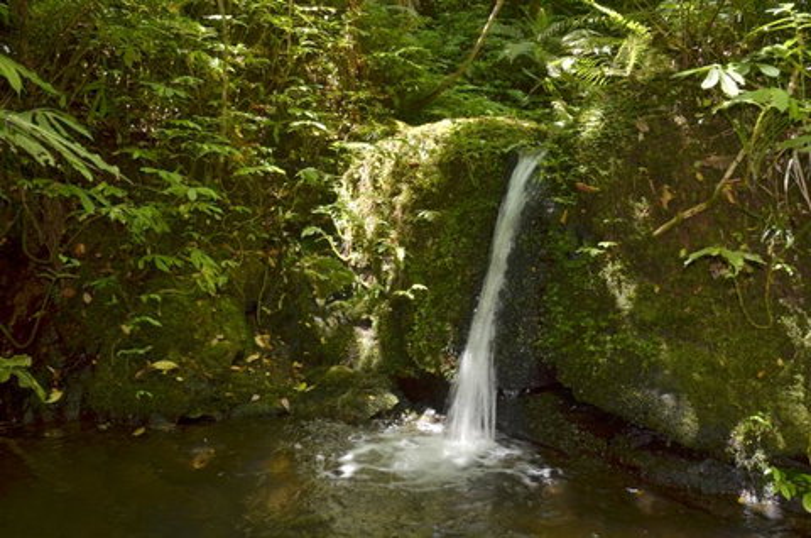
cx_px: 406
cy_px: 269
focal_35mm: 27
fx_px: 607
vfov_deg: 47.7
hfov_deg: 67.5
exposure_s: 1/20
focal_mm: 18
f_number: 8
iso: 200
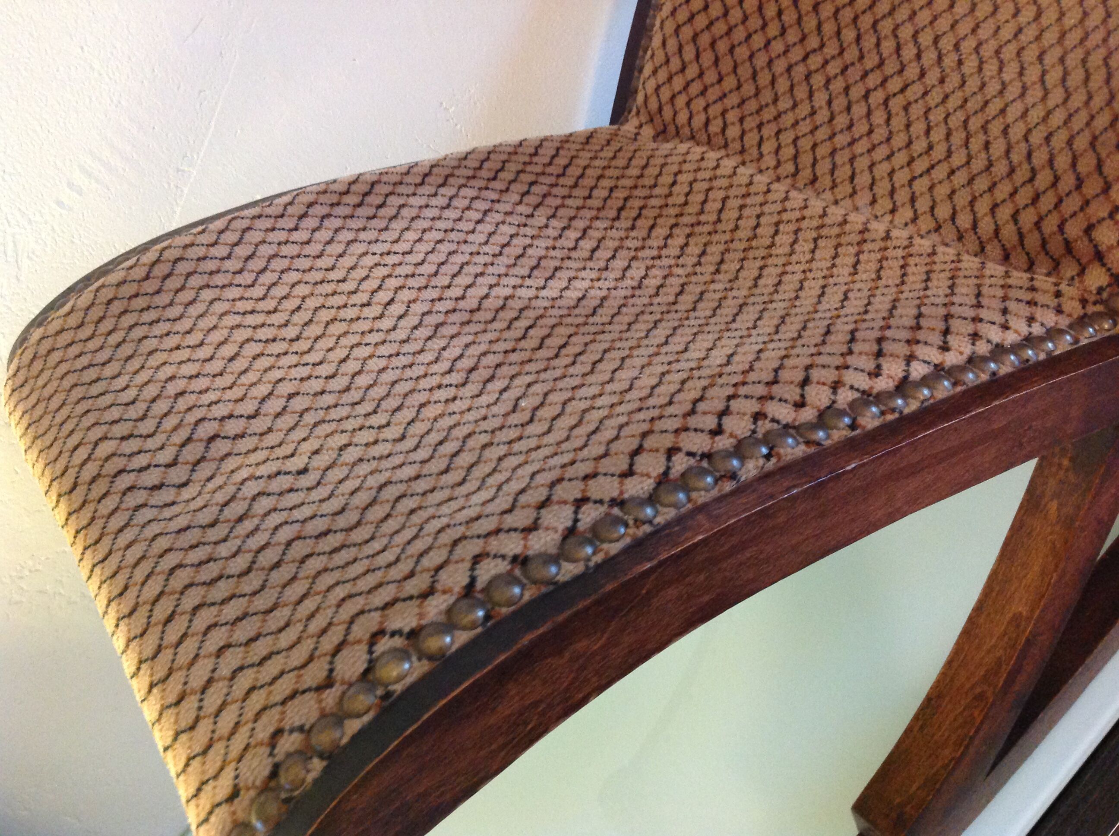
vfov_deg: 40.6
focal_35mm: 35
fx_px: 1130
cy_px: 418
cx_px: 560
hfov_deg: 52.7
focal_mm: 4.28
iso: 320
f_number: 2.4
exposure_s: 1/15
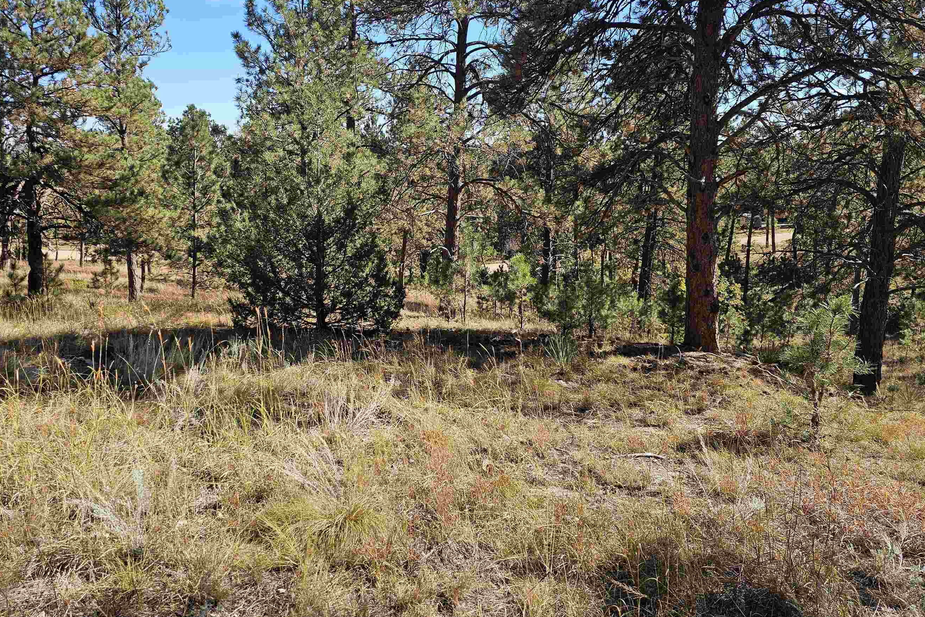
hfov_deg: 65.1
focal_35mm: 28
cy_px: 238
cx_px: 386
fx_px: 719
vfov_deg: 46.1
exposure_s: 1/388
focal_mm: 6.3
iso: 10
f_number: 1.7
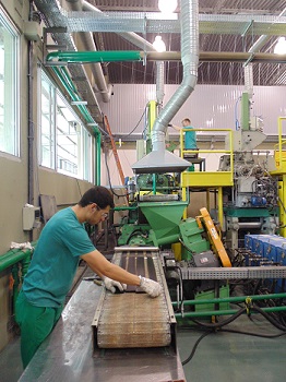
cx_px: 143
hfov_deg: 61.0
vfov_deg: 76.4
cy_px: 191
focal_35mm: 22
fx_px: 243
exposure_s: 1/40
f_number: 3.1
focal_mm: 4
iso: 250
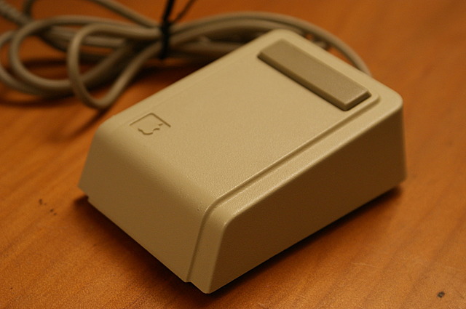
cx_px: 233
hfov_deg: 24.6
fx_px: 1067
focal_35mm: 82
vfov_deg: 16.5
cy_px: 154
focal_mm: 55
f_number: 5.6
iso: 400
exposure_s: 1/10
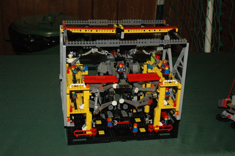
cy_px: 78
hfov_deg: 33.4
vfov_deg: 22.6
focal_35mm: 60
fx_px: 391
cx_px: 118
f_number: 4.5
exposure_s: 1/60
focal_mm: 40
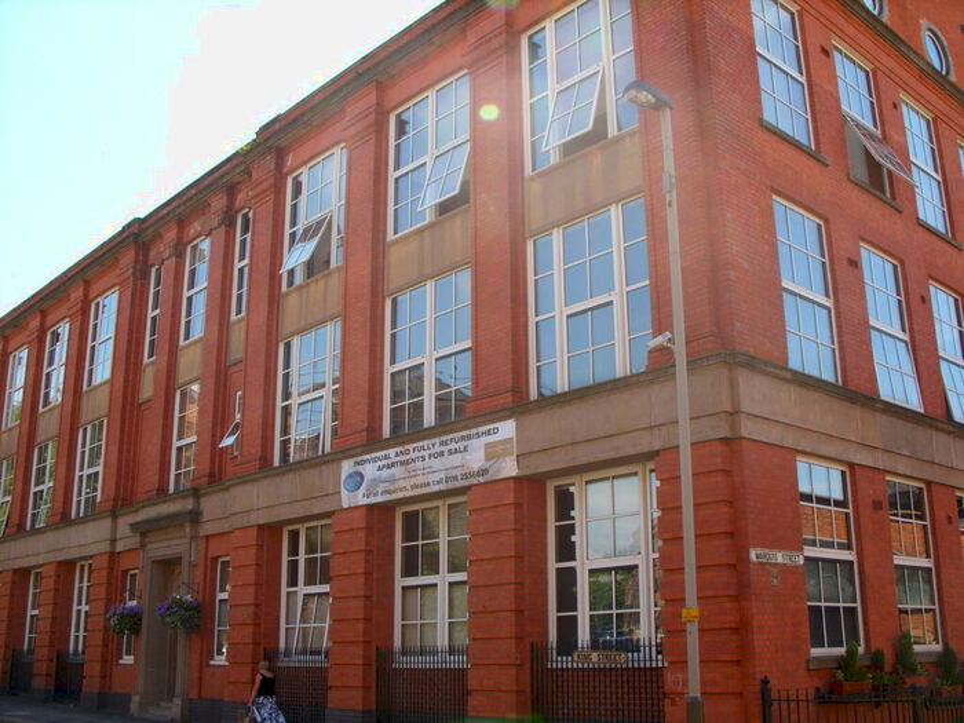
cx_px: 482
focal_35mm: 38
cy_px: 362
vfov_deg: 37.7
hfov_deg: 49.0
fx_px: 1058
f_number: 5.7
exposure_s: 1/114
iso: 50
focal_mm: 7.8
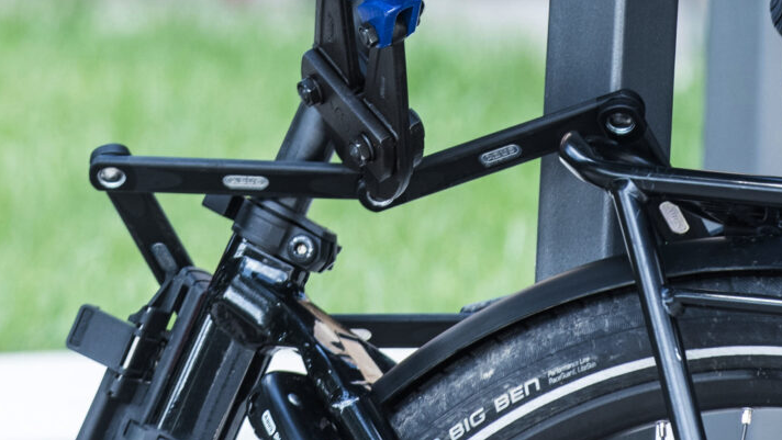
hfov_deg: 3.2
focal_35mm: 678
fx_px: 14063
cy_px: -389
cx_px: 191
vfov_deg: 1.8
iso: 400
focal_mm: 180
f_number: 4.5
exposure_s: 1/200
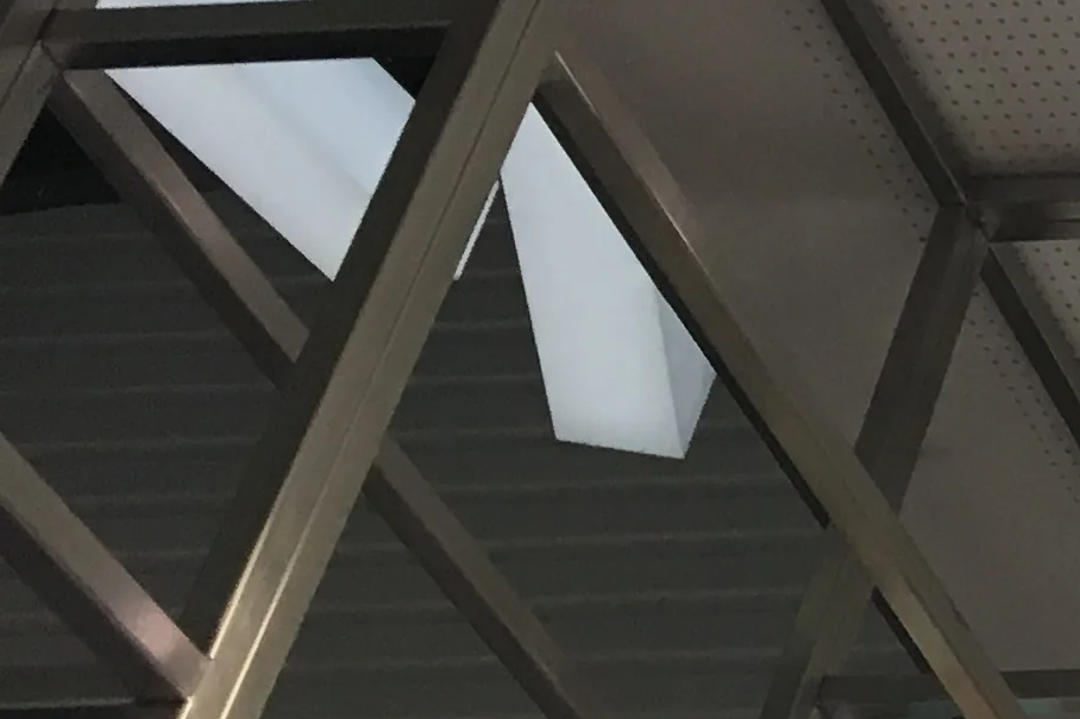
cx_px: 2396
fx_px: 4019
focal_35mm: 134
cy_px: 368
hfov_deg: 12.7
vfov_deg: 10.2
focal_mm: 4.15
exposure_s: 1/33
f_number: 2.2
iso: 40
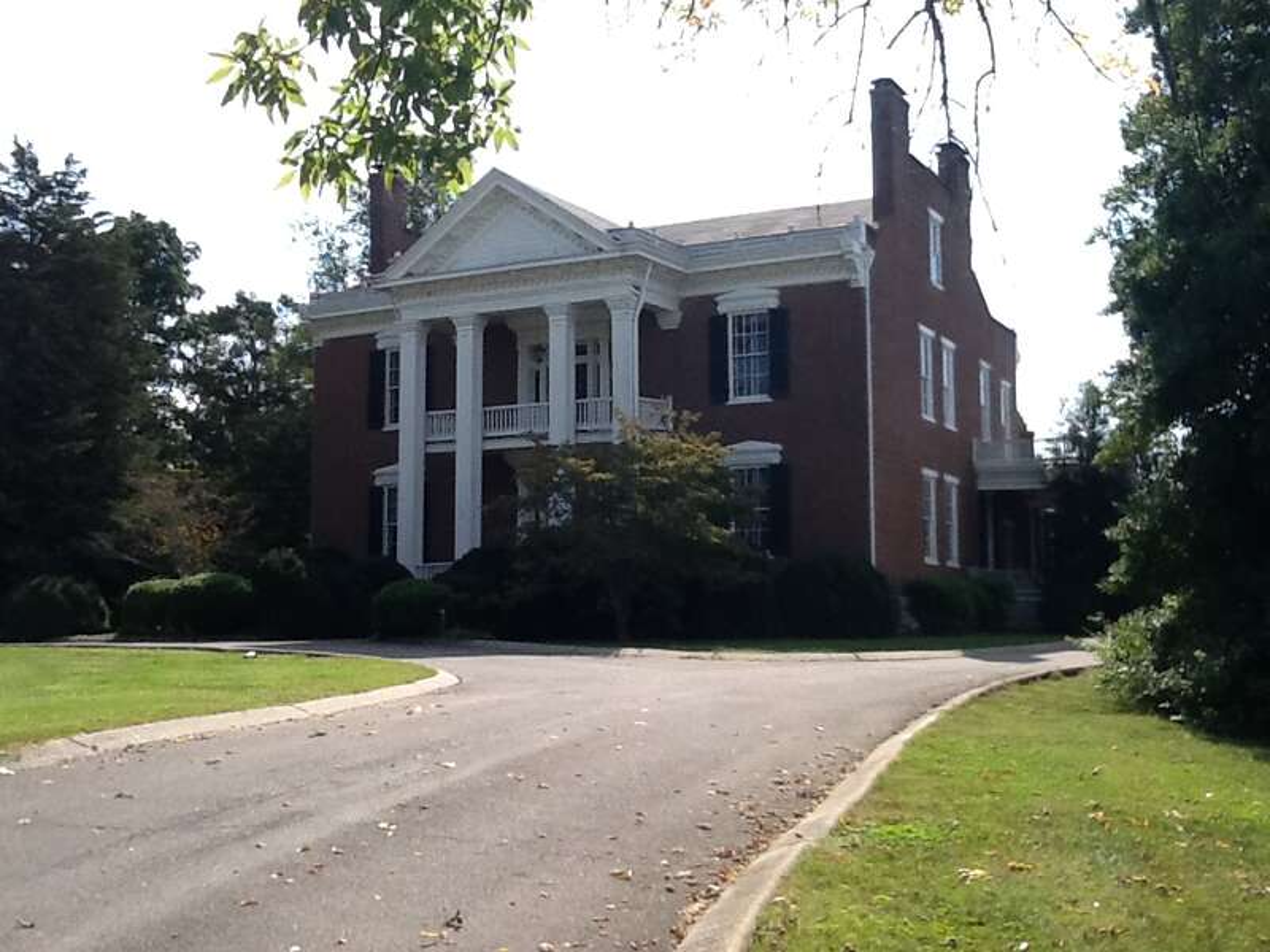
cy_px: 476
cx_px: 635
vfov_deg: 32.9
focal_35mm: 44
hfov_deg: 42.9
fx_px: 1614
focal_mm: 2.03
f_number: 2.4
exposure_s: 1/810
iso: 40
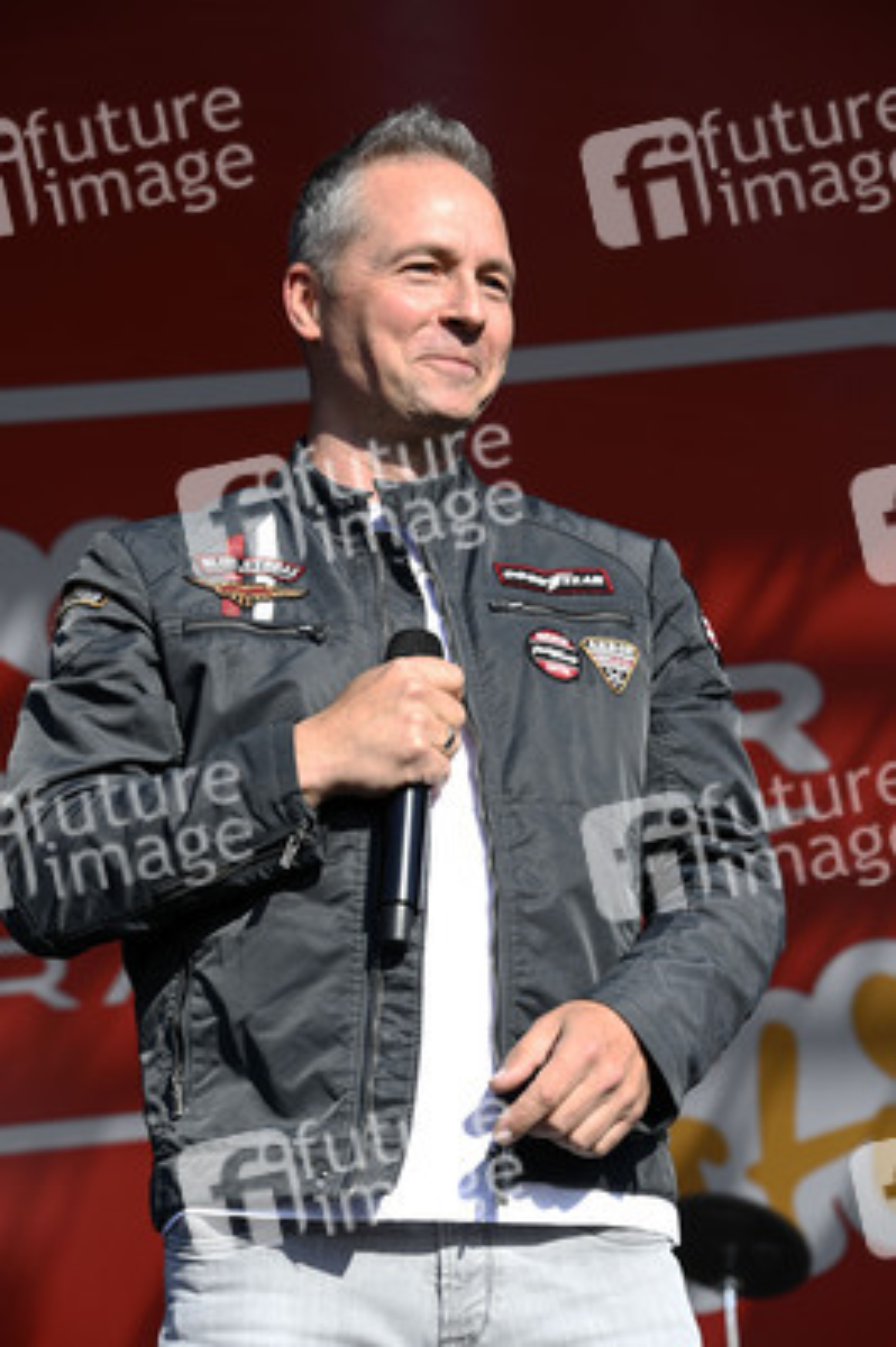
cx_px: 448
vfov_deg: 19.5
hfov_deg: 13.0
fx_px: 3926
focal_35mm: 105
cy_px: 674
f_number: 7.1
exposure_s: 1/125
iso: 400
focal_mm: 105
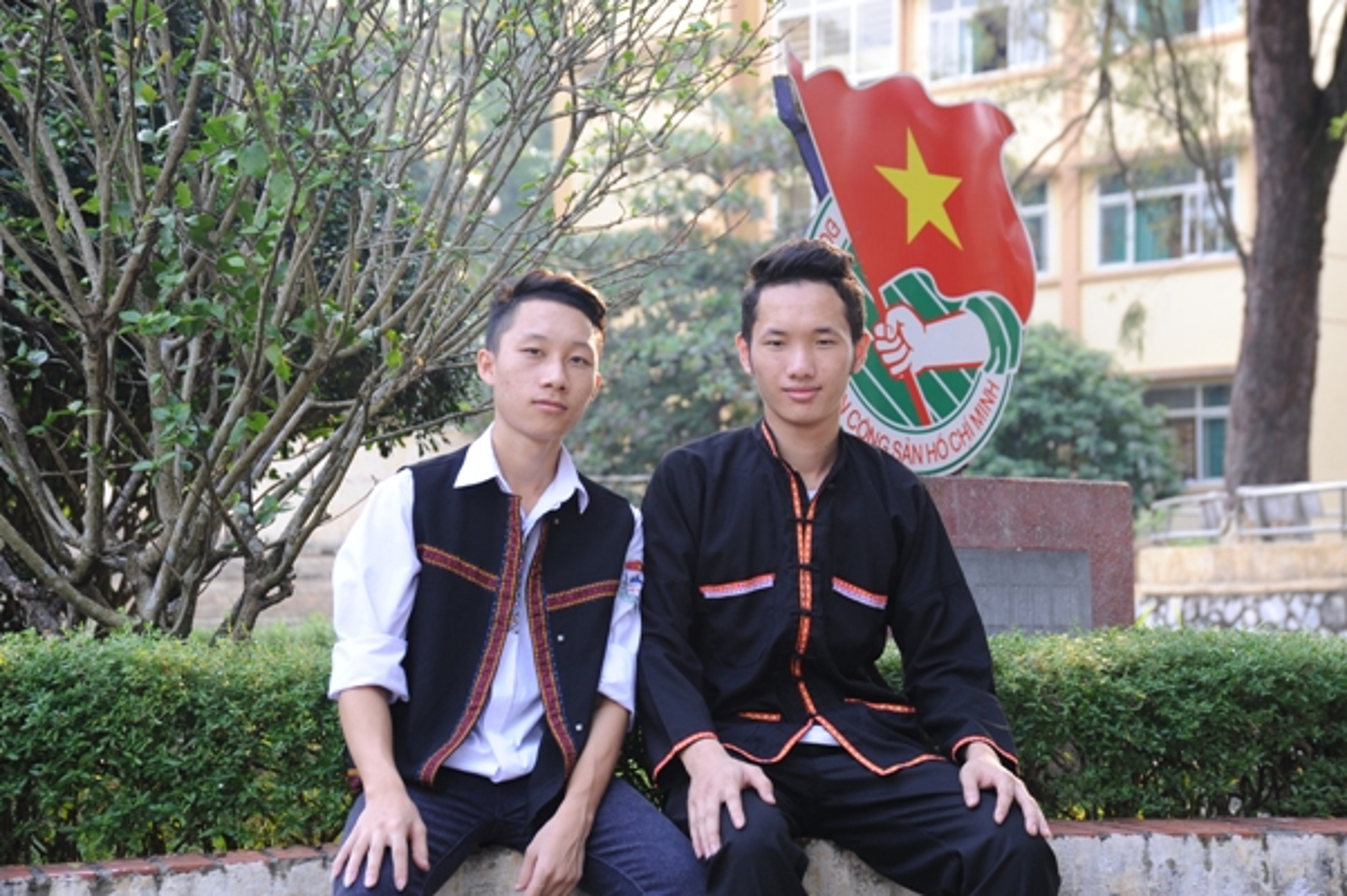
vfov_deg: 17.5
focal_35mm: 78
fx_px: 2917
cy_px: 448
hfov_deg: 26.0
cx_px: 674
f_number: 5.6
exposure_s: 1/50
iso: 250
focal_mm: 78
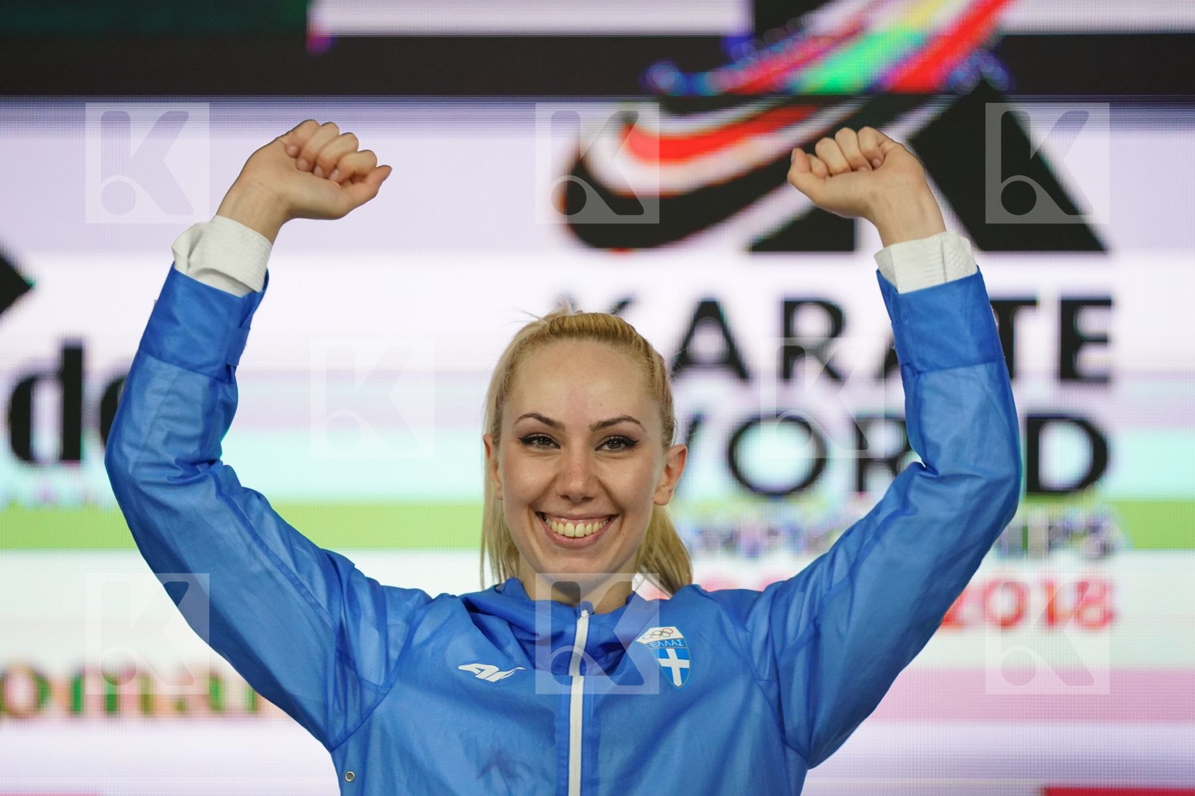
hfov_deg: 5.2
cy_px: 398
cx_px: 598
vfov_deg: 3.4
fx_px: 13277
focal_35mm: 400
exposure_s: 1/500
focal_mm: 400
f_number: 2.8
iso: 3200
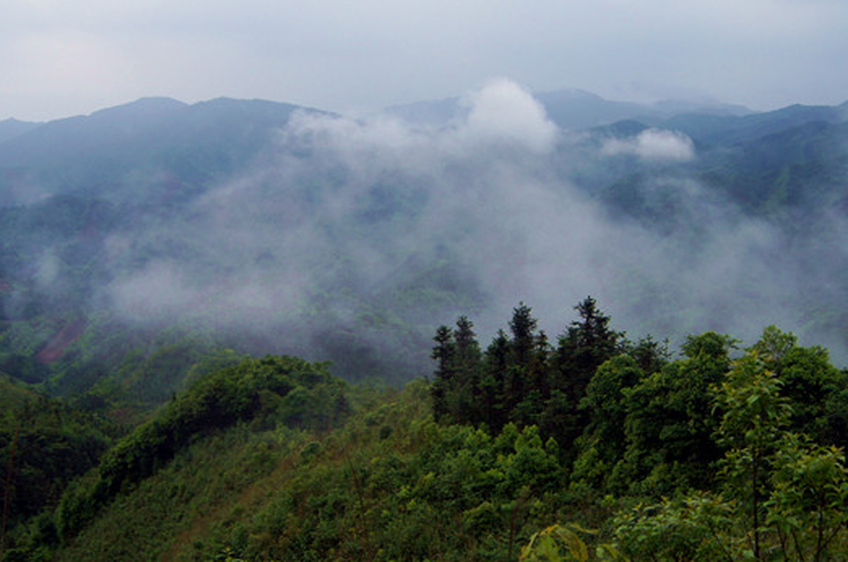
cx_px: 484
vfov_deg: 29.0
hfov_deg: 42.7
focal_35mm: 46
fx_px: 1082
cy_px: 204
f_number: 5
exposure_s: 1/250
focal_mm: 20
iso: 100
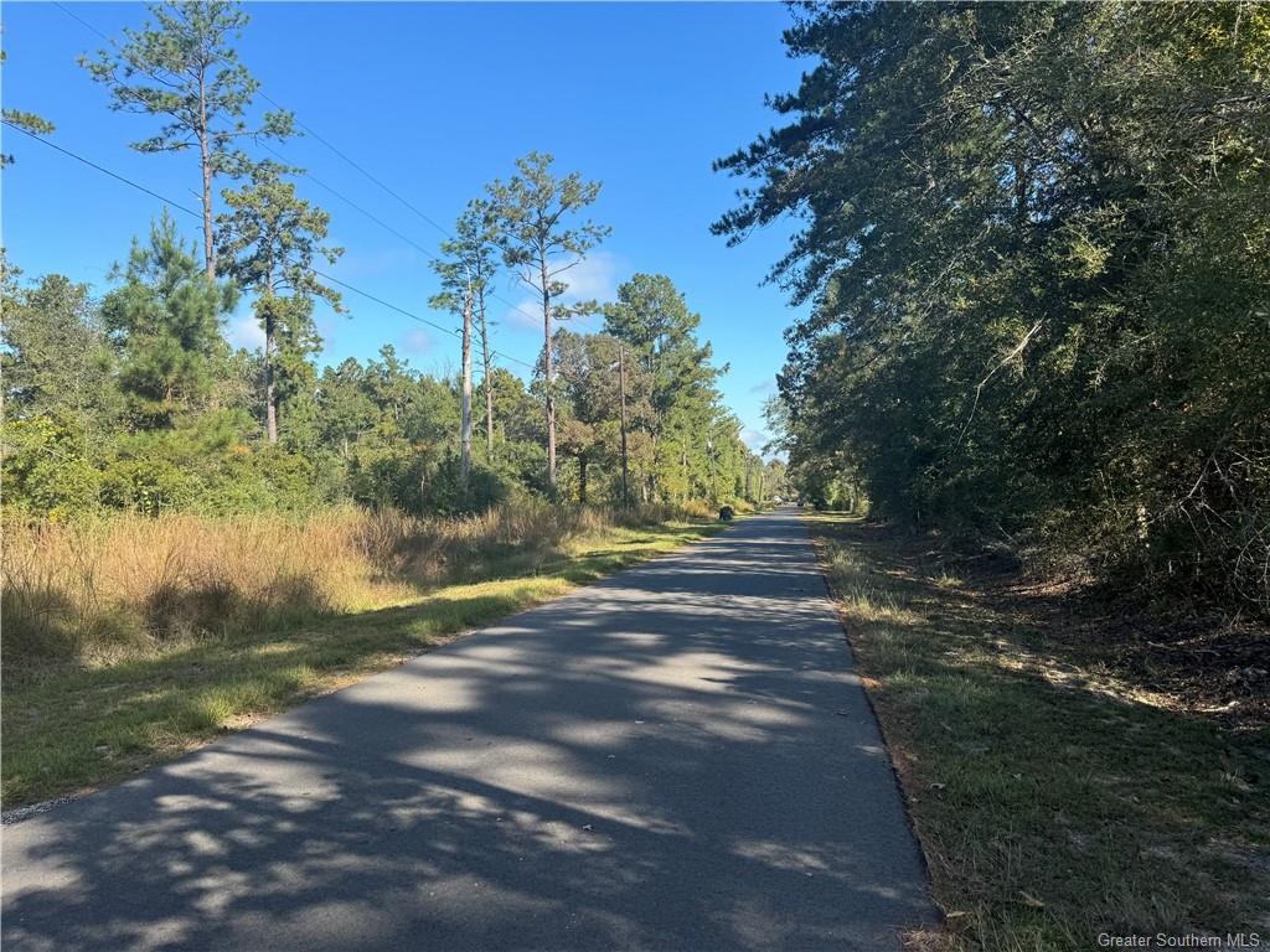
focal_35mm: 24
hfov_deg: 71.6
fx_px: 881
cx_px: 635
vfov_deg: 56.8
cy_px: 476
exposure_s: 1/1869
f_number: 1.78
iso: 80
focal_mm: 6.76
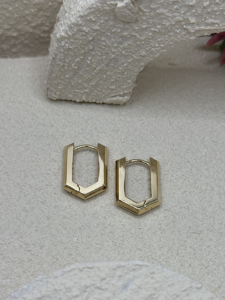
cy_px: 150
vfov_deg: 39.7
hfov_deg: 30.3
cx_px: 112
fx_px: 416
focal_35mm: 48
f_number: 1.78
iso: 80
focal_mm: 6.86
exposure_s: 1/1227
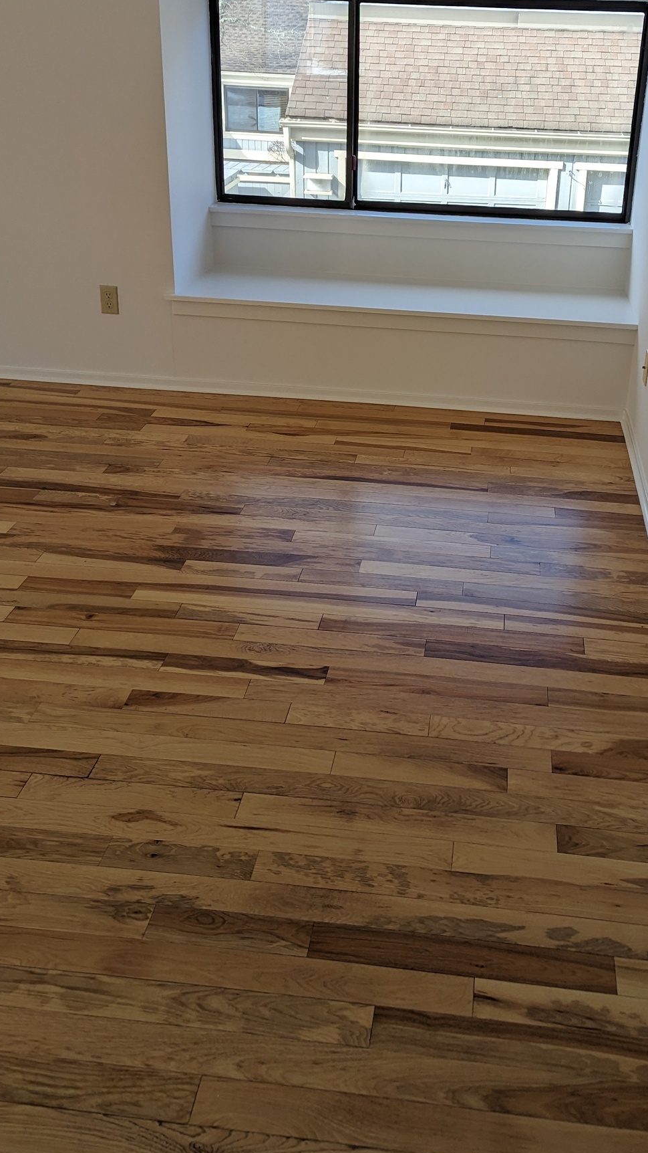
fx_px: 1069
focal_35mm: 35
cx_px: 404
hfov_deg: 33.6
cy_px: 454
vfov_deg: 56.1
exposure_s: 1/566
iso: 45
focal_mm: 6.81
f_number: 1.85
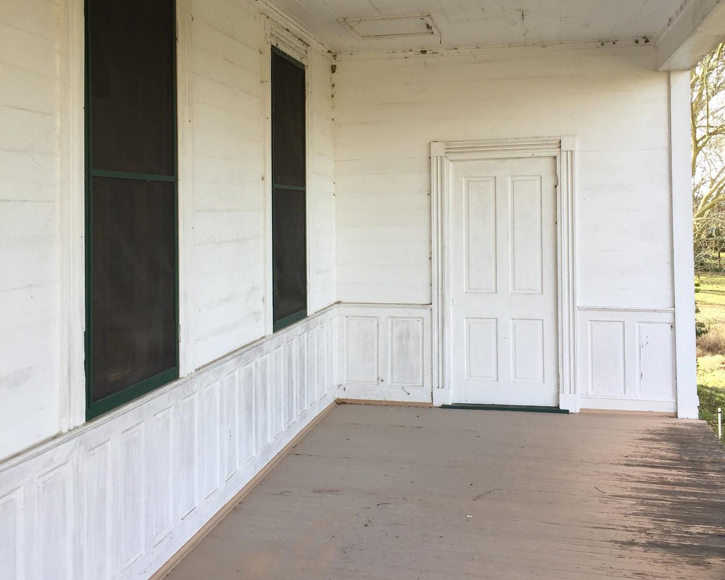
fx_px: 815
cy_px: 207
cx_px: 362
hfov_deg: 47.9
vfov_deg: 38.8
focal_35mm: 38
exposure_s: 1/201
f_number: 2.2
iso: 32
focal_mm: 4.15
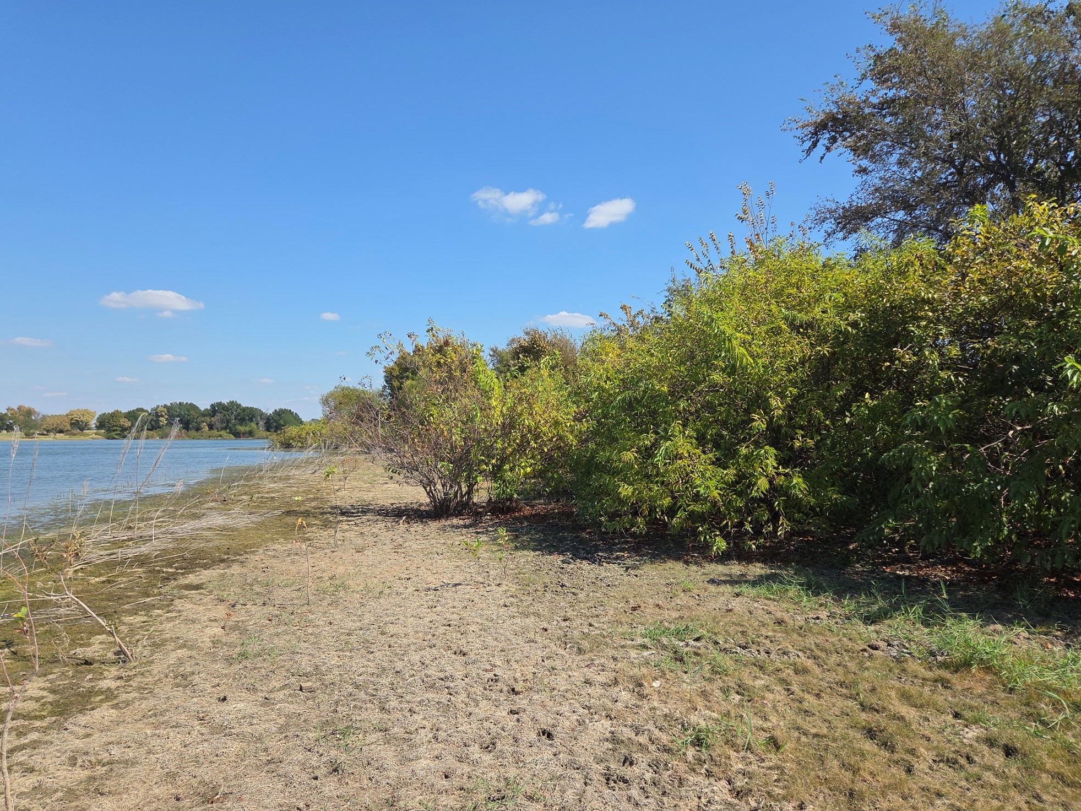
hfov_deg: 71.6
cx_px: 519
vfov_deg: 56.8
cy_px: 415
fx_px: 749
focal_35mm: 24
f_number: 1.8
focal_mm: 5.4
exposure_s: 1/4771
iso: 80
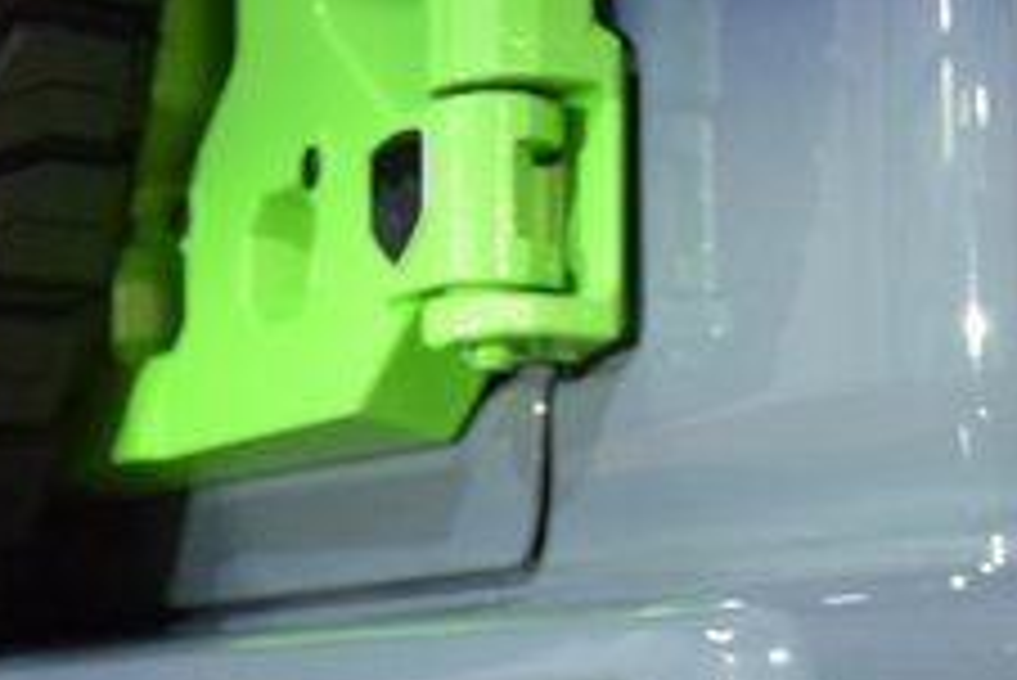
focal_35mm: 119
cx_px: 446
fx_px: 3364
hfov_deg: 17.2
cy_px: 952
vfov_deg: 11.2
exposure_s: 1/60
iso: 1800
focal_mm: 28
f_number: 4.5
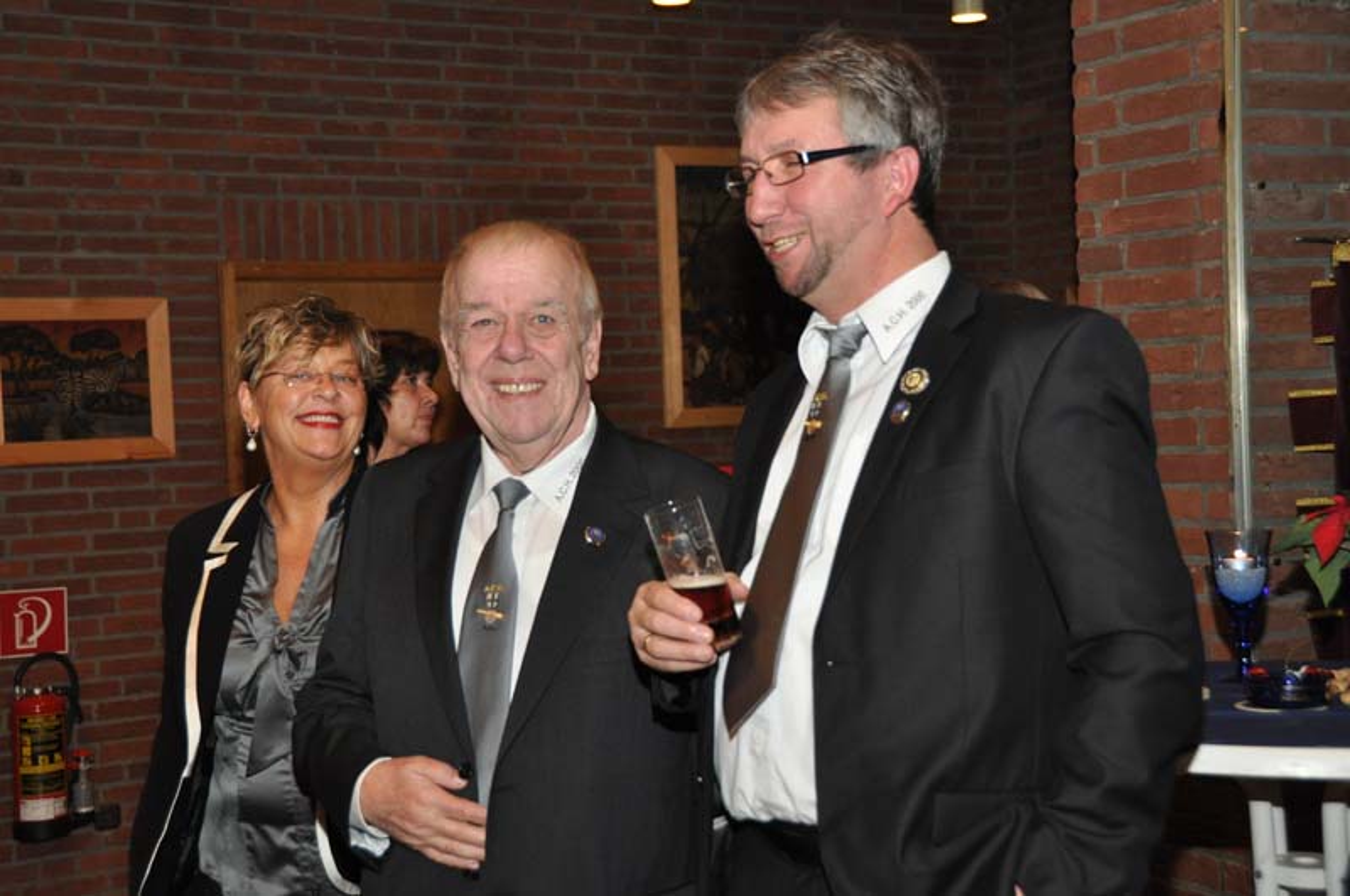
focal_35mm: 60
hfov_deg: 33.4
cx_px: 675
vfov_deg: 22.6
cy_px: 448
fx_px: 2247
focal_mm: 40
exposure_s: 1/60
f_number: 4.5
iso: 800
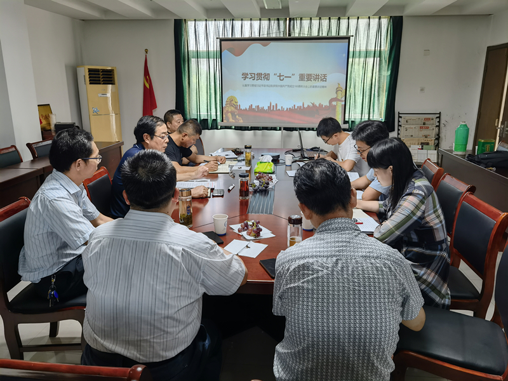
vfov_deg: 51.4
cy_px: 190
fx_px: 396
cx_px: 254
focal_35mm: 27
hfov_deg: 65.3
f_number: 1.9
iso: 160
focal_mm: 6.67
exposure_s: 1/60
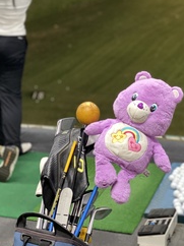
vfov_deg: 22.6
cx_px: 79
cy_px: 62
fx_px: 611
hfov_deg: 17.1
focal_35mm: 86
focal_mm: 6
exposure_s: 1/20
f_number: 2
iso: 400
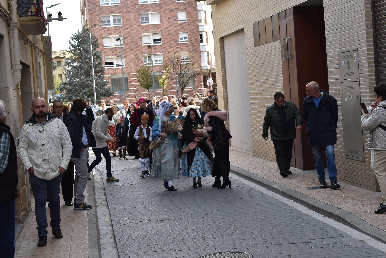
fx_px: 885
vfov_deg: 16.6
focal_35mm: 82
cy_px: 129
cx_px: 193
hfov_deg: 24.6
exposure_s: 1/250
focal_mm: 55
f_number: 8
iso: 400
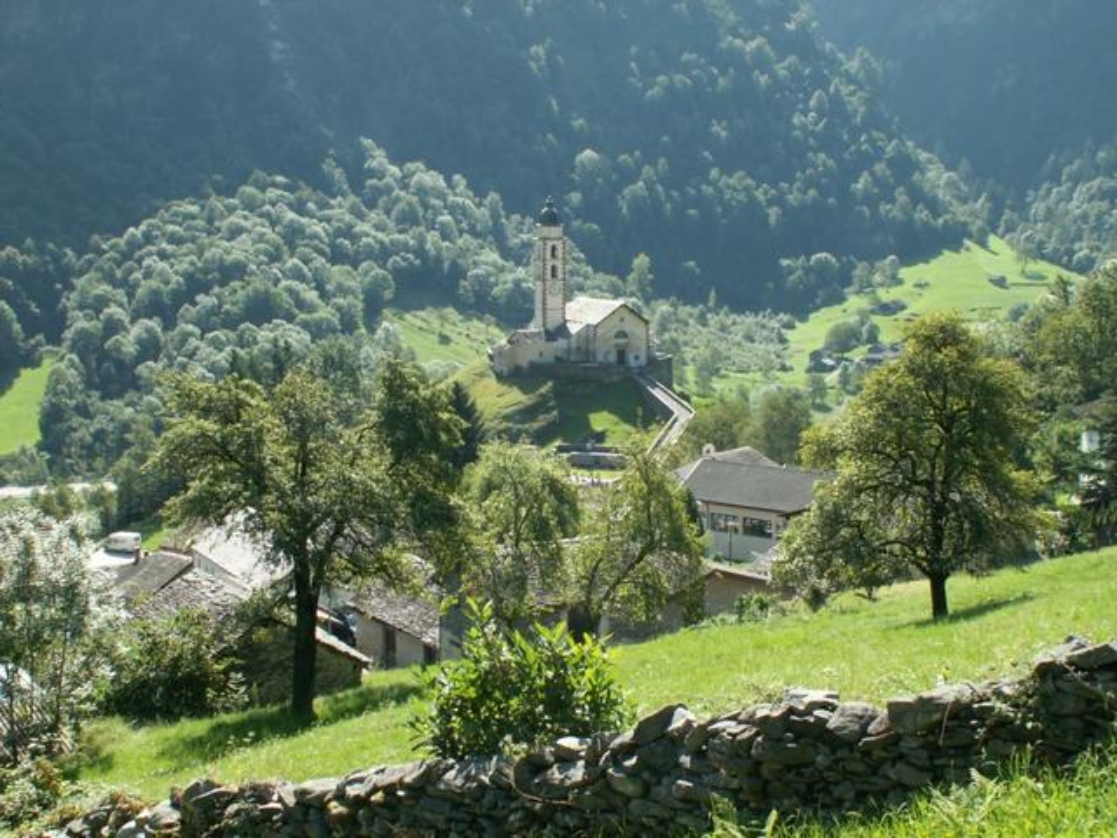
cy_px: 419
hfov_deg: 36.2
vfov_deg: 27.5
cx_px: 558
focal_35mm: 53
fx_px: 1710
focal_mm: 8.79
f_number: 5.6
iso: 50
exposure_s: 1/100
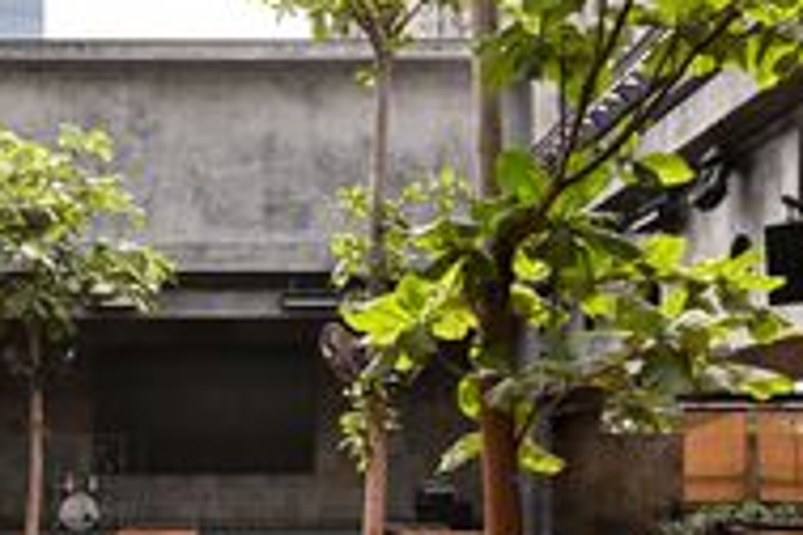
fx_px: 1249
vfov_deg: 24.1
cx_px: 204
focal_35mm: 56
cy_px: 333
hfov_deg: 34.9
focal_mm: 24
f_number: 8
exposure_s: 1/125
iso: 200
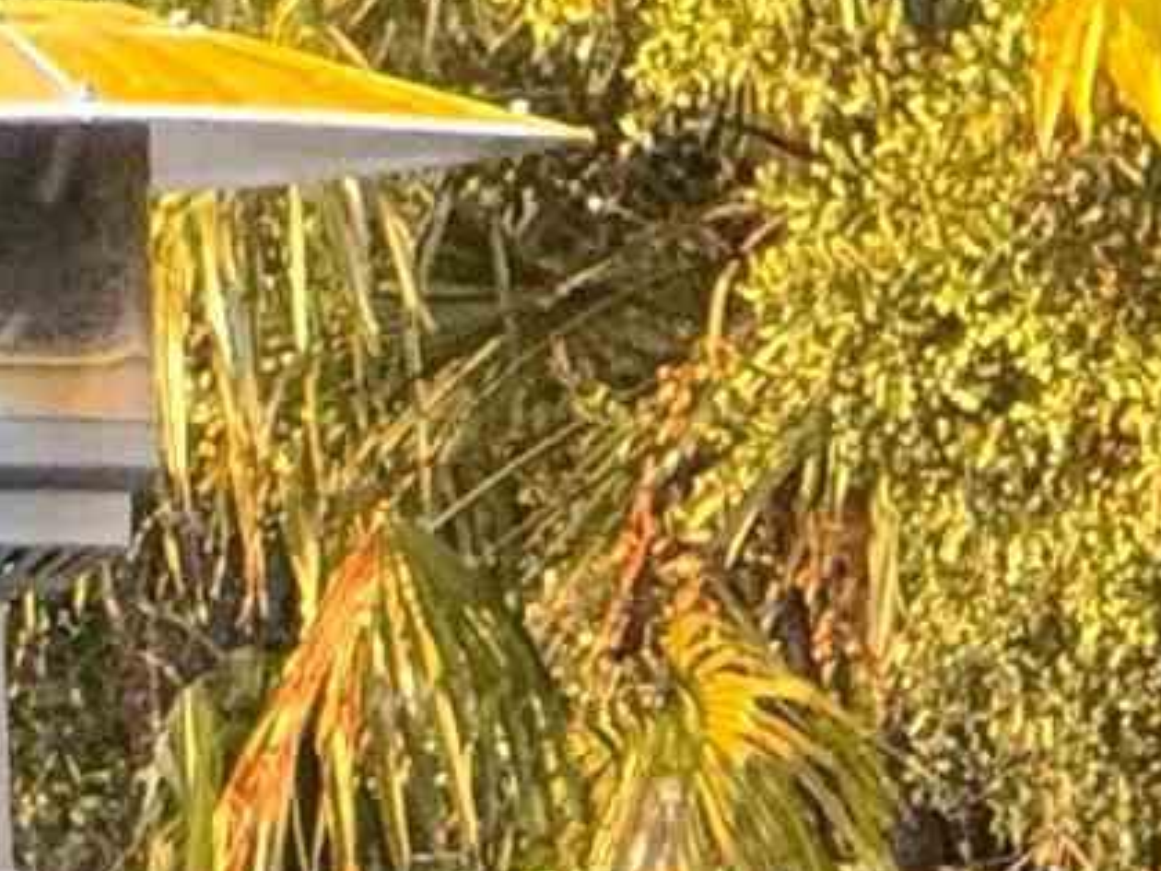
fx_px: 29414
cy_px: 3033
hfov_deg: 2.3
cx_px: 522
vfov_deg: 1.7
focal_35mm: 877
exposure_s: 1/99
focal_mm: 15.66
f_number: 2.8
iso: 100
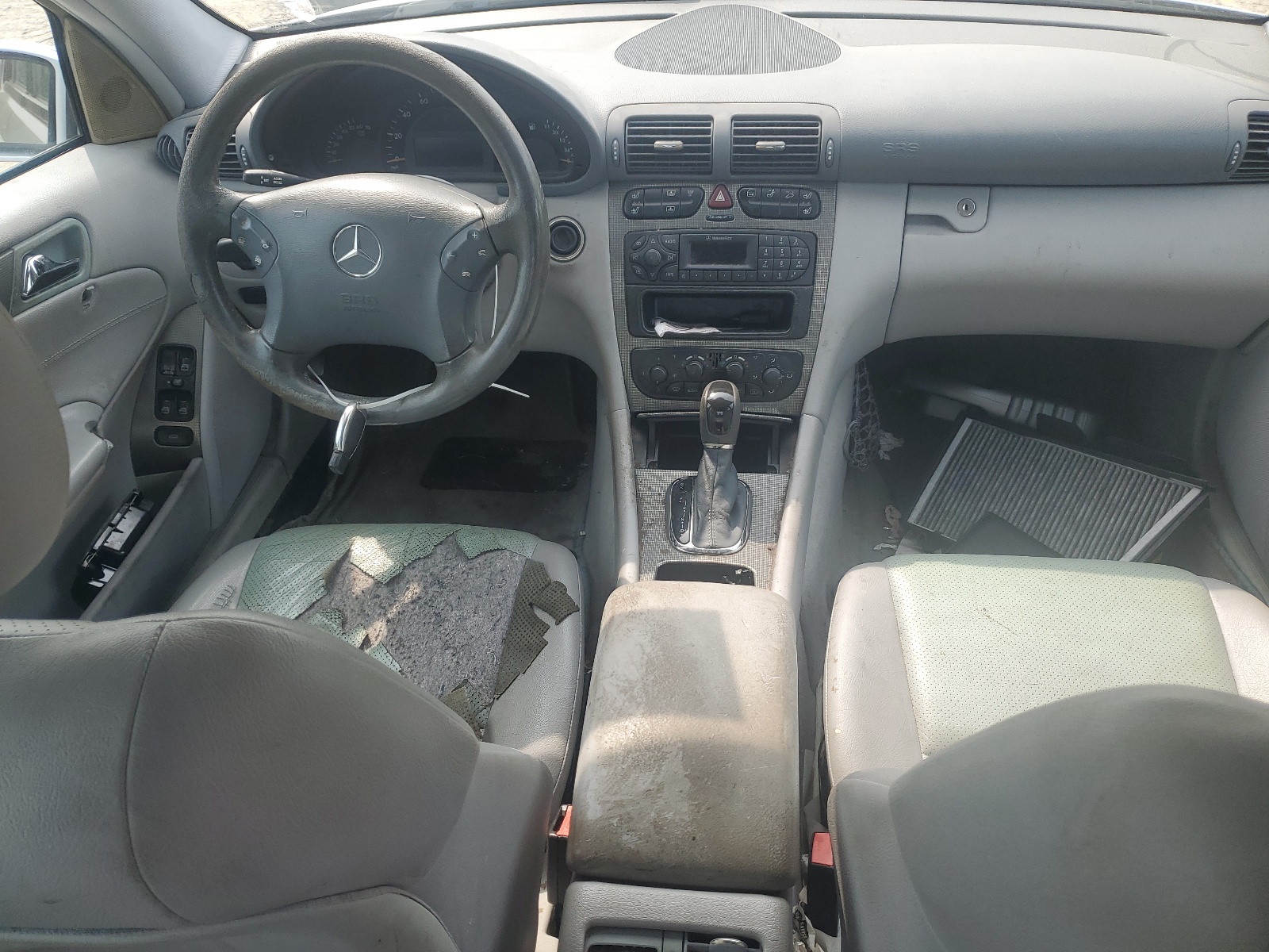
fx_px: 953
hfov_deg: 67.3
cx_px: 634
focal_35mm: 26
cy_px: 476
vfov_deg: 53.1
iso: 50
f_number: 1.5
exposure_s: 1/714
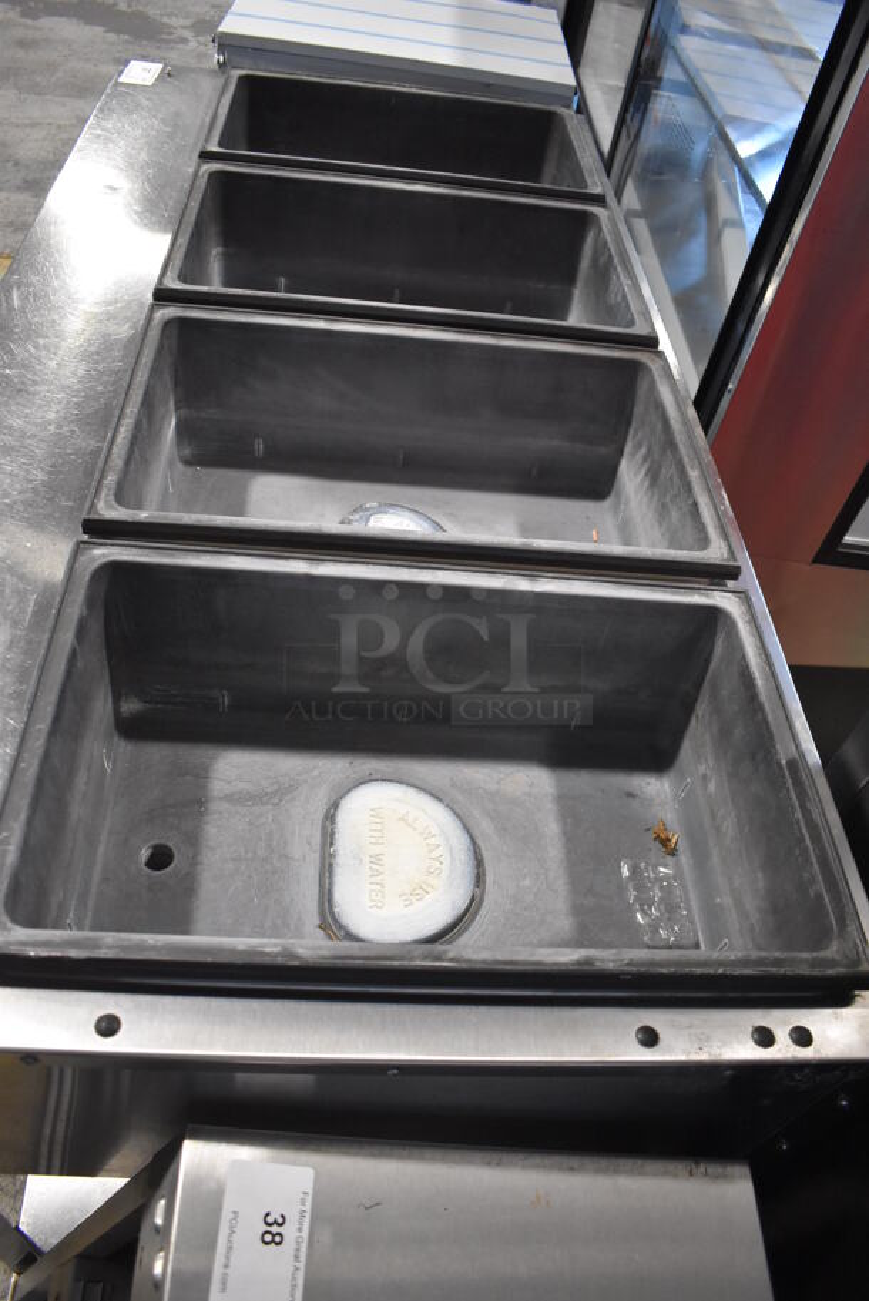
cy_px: 650
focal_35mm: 27
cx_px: 434
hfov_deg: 48.0
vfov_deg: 67.3
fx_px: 976
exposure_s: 1/125
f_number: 3.5
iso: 3200
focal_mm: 18
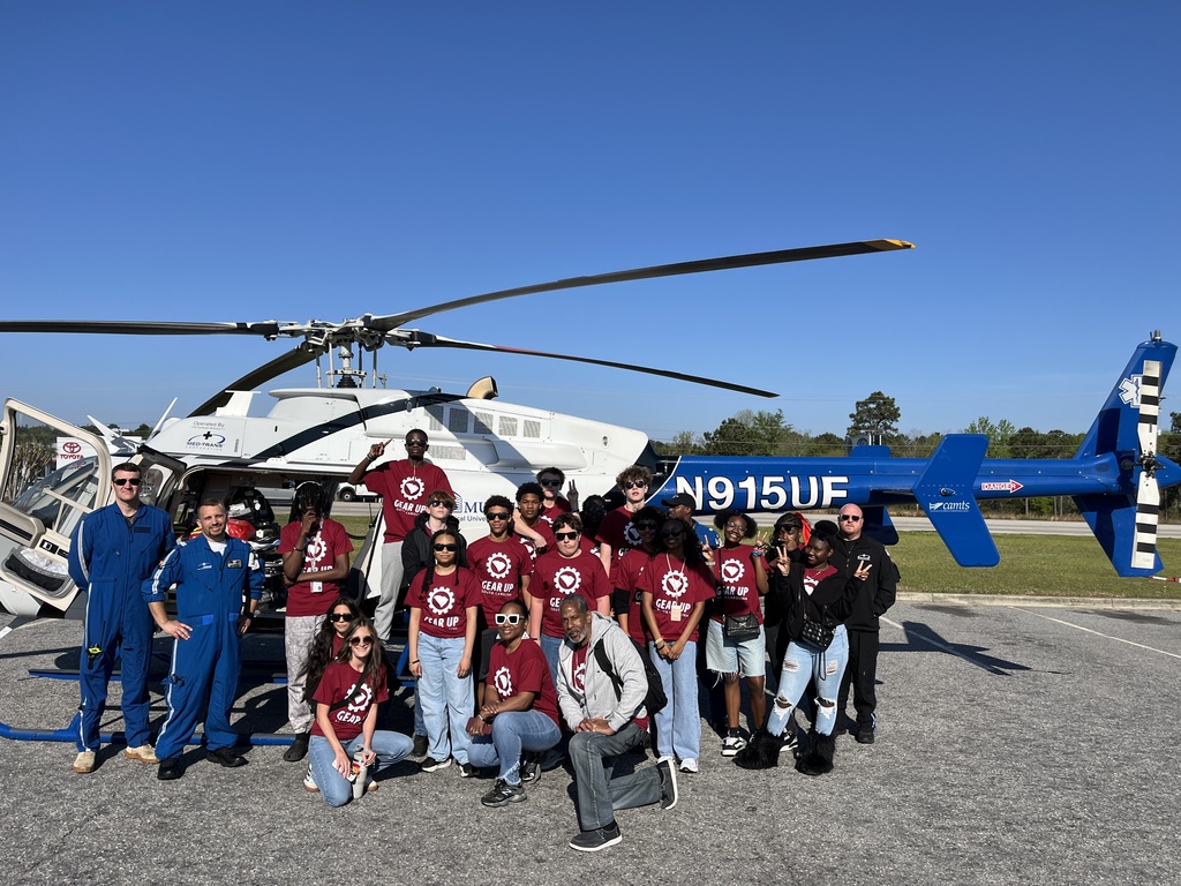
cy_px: 443
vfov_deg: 53.1
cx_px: 590
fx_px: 887
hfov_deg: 67.3
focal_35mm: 26
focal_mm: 5.1
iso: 50
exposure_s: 1/5076
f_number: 1.6
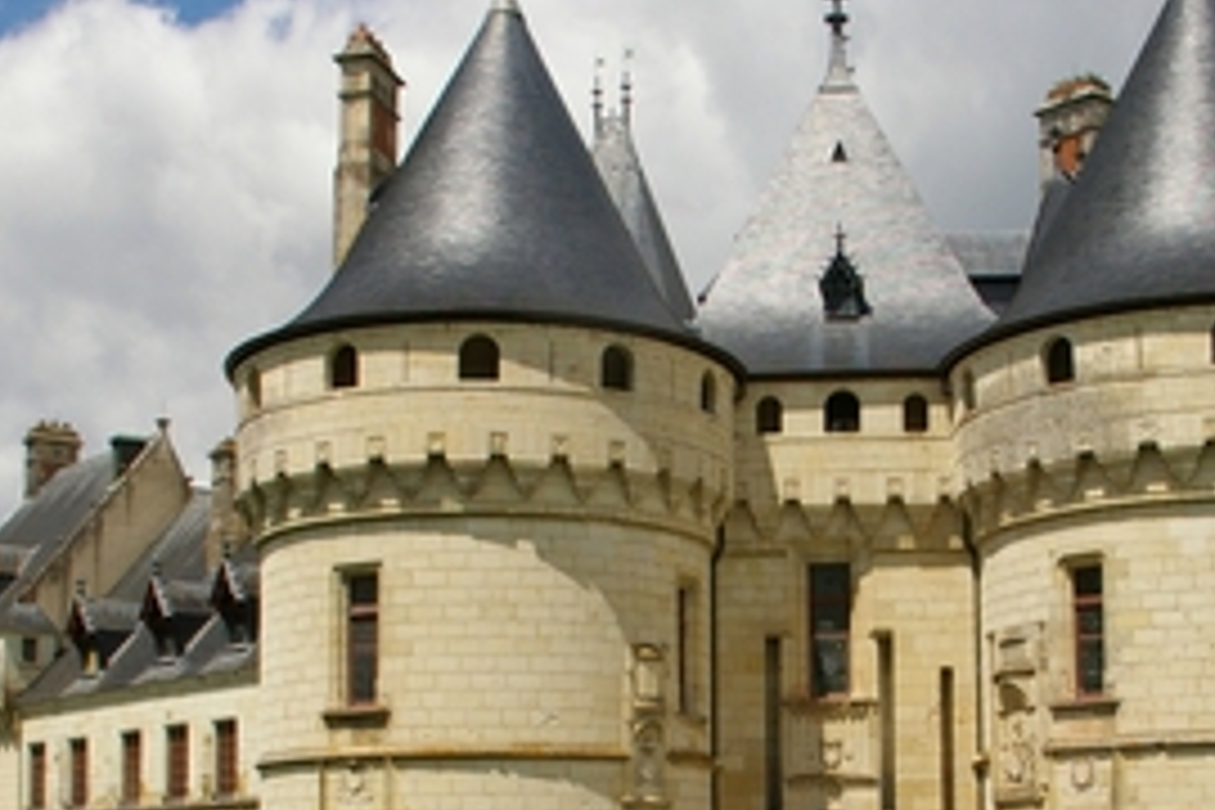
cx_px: 778
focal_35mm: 60
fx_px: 2025
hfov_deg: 33.2
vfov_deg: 22.2
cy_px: 682
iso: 400
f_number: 11
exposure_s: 1/350
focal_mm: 18
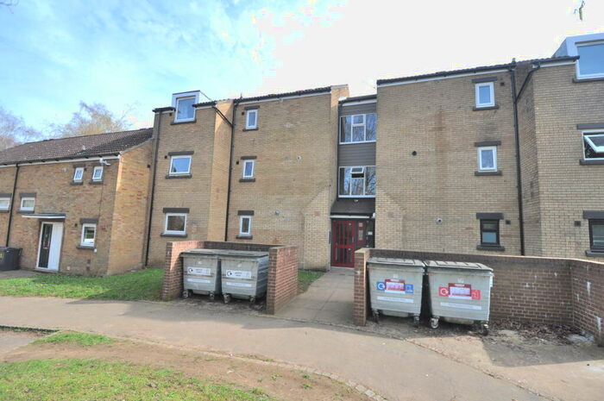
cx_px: 302
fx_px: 251
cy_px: 200
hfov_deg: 100.5
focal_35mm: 15
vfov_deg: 77.2
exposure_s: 1/160
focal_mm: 10
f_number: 6.3
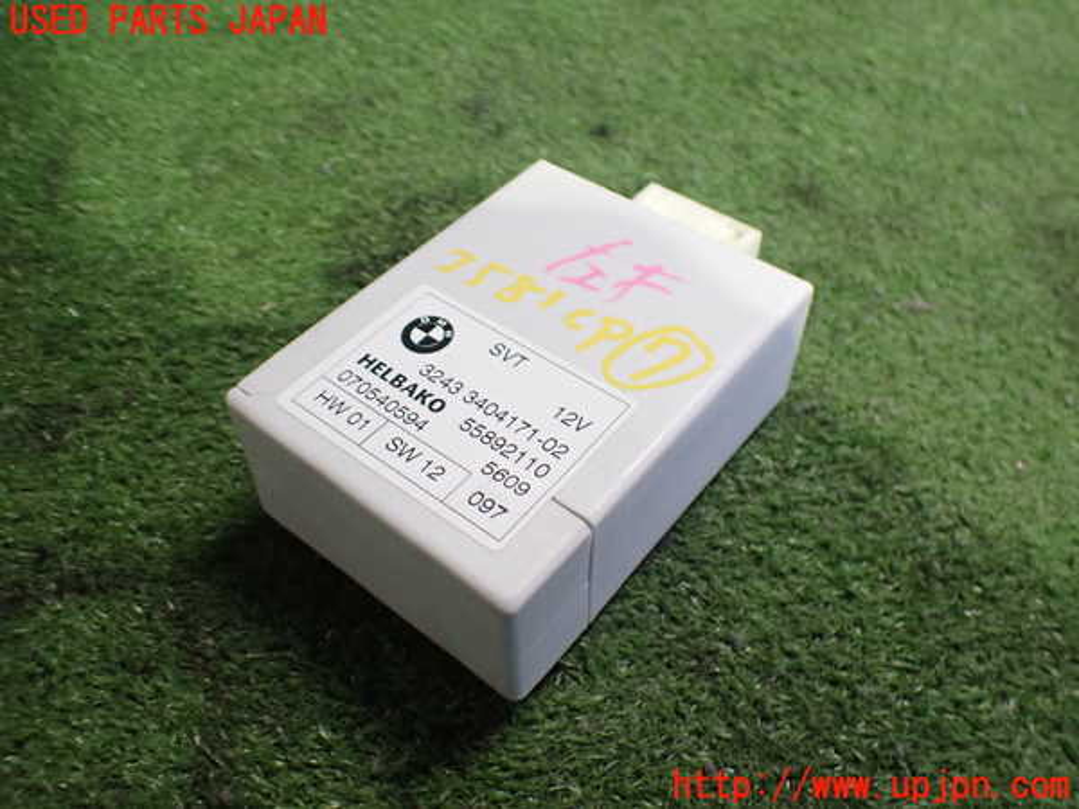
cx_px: 540
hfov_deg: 60.0
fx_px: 935
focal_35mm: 30
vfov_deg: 46.8
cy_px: 404
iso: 800
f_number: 2.3
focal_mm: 5.4
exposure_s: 1/80
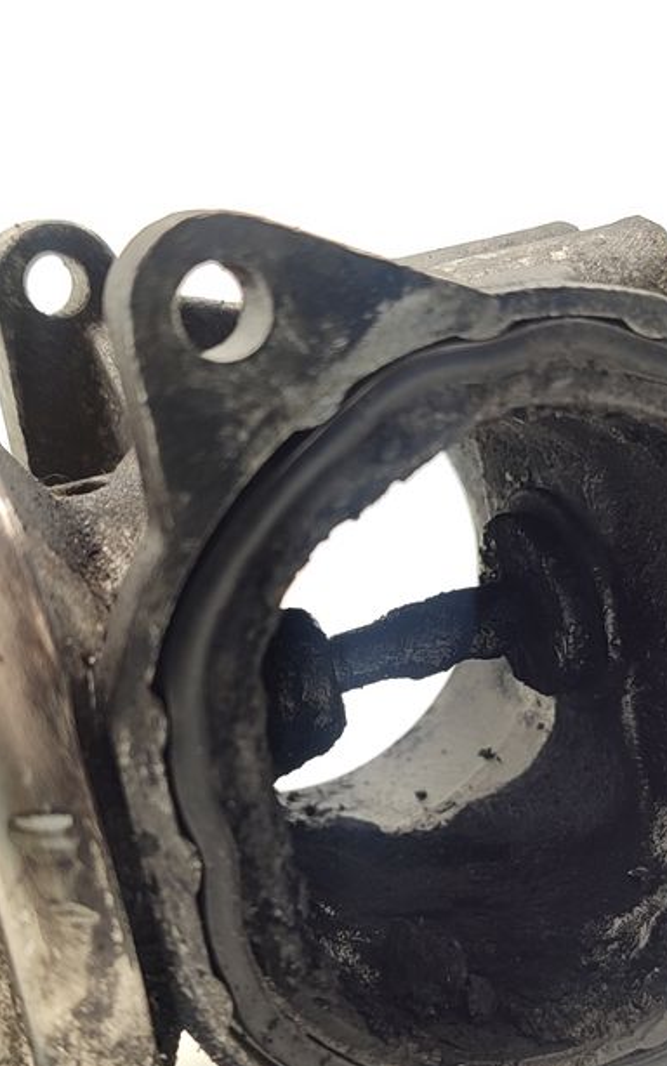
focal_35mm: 53
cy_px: 648
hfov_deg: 24.4
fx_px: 1541
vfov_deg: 38.0
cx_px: 358
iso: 200
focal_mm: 5.89
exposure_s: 1/100
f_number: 1.89
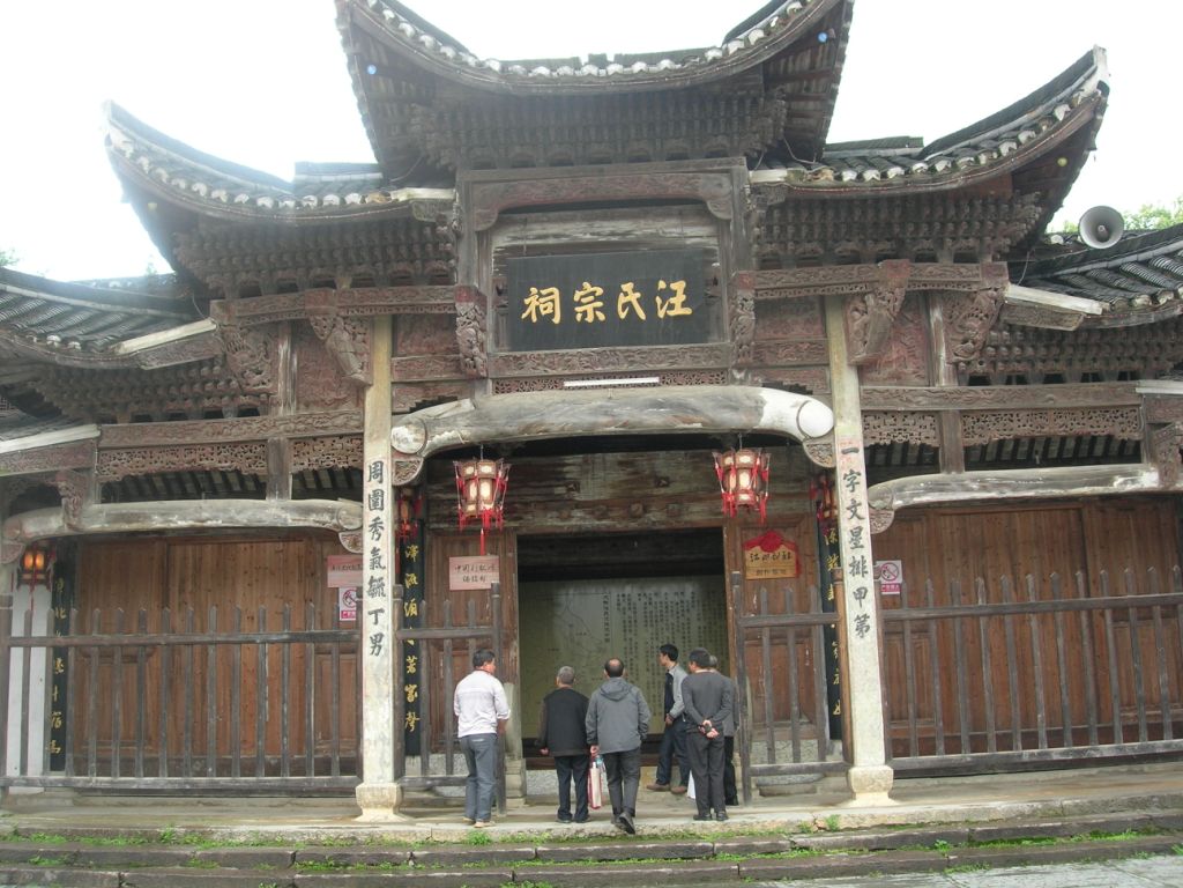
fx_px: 1299
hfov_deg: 49.0
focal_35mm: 38
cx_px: 592
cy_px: 444
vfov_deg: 37.7
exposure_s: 1/80
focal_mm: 7.8
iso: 64
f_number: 4.8
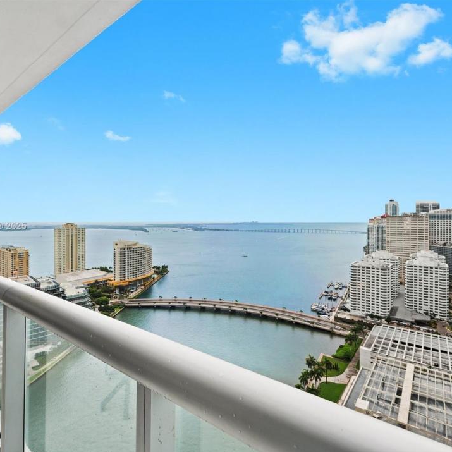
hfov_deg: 80.7
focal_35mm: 18
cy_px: 227
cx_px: 232
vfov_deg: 80.7
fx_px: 266
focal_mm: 14
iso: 200
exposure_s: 1/80
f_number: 8
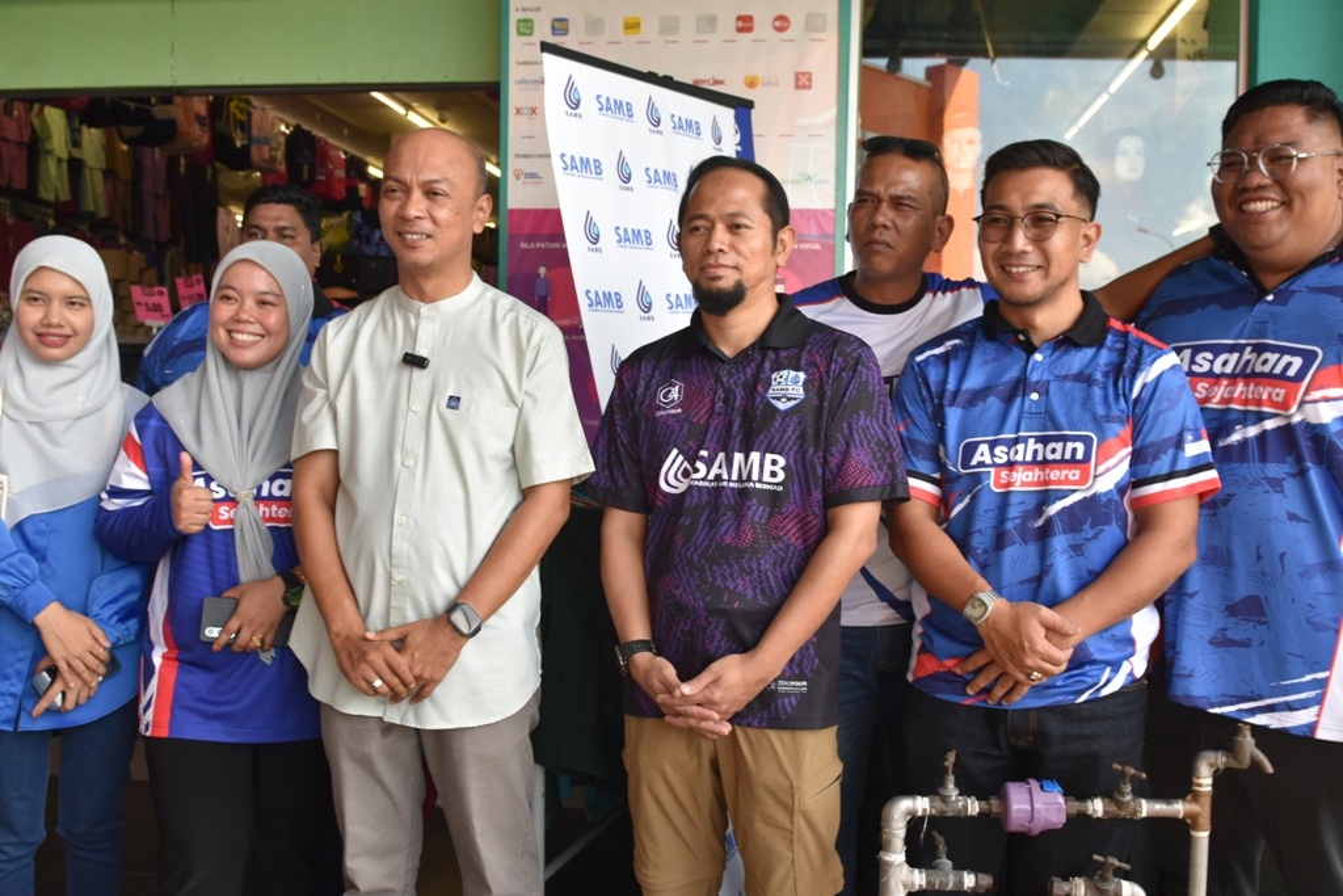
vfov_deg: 36.9
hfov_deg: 53.1
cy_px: 448
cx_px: 672
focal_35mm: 36
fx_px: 1343
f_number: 6.3
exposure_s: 1/160
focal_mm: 24
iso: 400
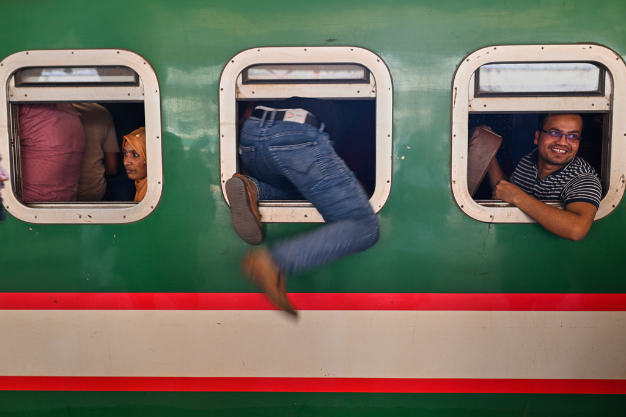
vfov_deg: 37.9
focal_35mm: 35
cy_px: 208
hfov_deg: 54.4
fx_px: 609
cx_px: 313
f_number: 3.5
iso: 200
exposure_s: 1/20
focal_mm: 35
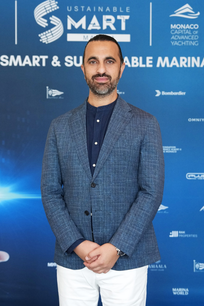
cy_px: 153
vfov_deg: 30.5
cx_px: 102
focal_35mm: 66
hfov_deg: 20.6
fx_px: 561
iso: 2000
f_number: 3.2
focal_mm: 44
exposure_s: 1/800
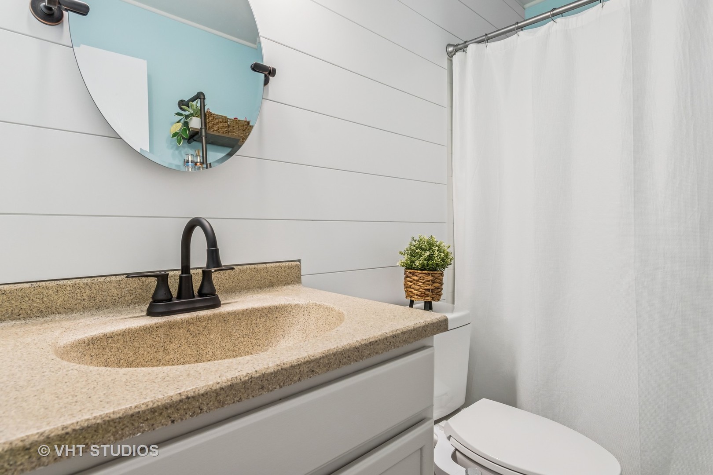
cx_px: 356
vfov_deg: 67.4
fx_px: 356
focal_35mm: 18
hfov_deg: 90.0
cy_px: 238
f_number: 8
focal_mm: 12
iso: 250
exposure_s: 1/10
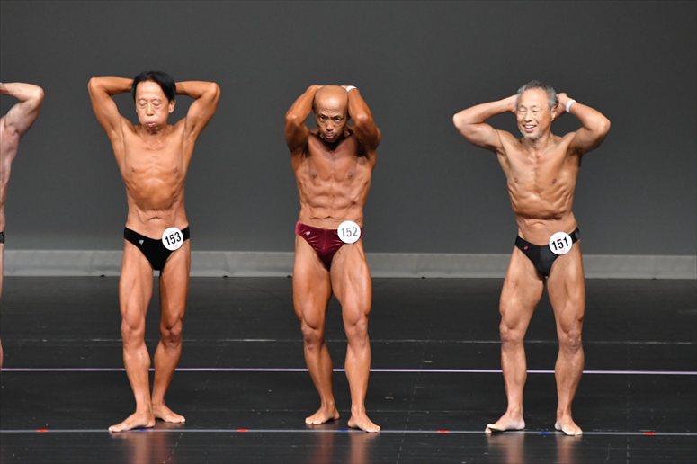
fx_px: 6676
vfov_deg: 4.0
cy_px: 232
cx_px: 348
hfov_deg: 6.0
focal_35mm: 345
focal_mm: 230
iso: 4000
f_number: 5.6
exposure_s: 1/400
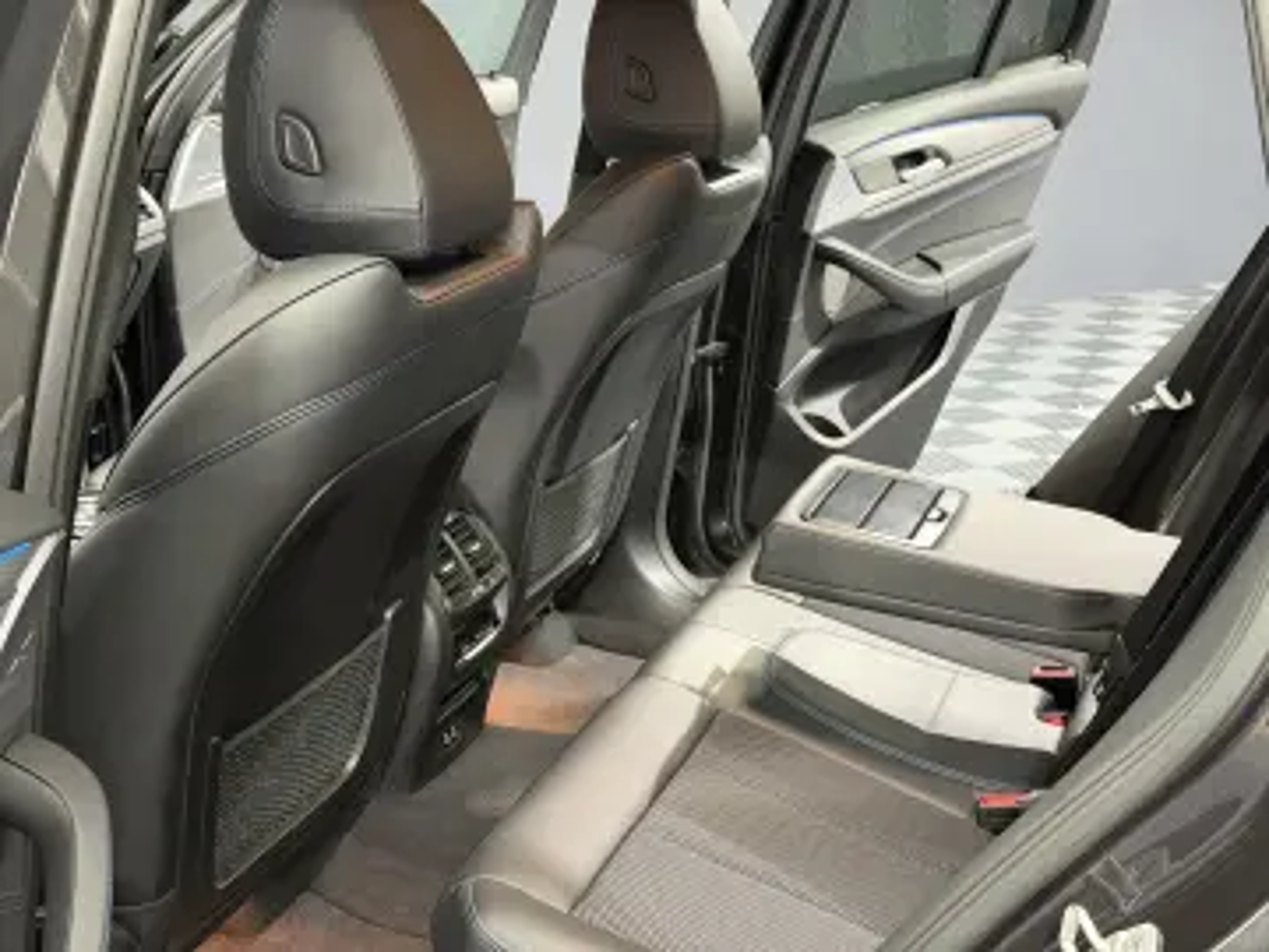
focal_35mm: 48
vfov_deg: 30.3
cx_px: 634
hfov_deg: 39.7
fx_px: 1760
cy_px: 476
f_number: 1.78
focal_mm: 6.76
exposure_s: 1/25
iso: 400
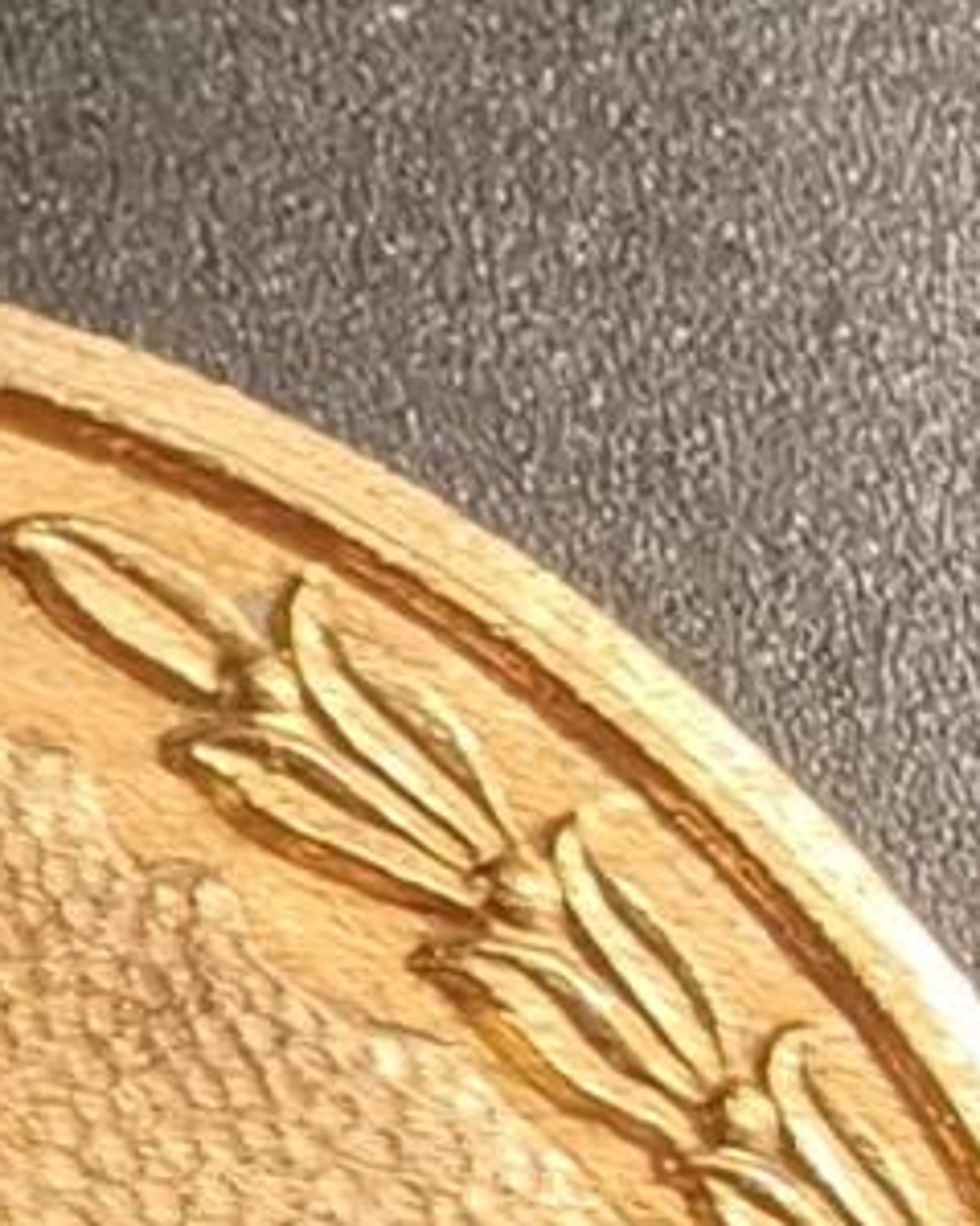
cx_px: -439
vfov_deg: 12.4
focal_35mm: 135
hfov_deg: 11.0
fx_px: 4897
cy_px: 2534
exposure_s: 1/100
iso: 200
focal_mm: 2.32
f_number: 2
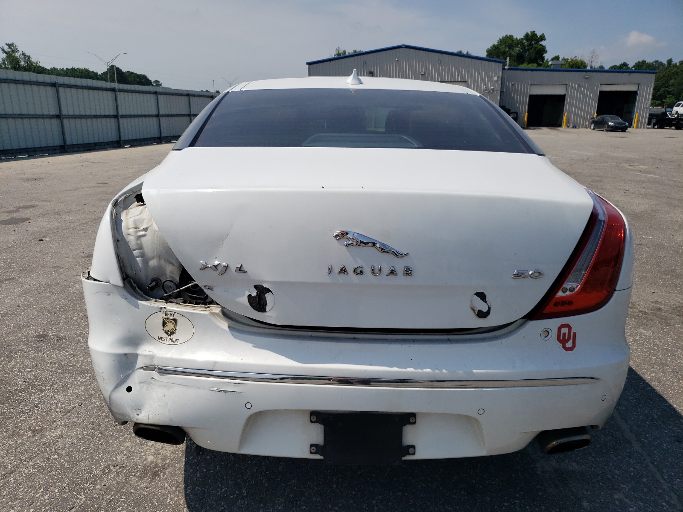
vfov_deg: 53.1
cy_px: 256
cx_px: 342
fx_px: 513
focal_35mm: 26
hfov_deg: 67.3
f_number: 1.5
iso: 50
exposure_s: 1/10000
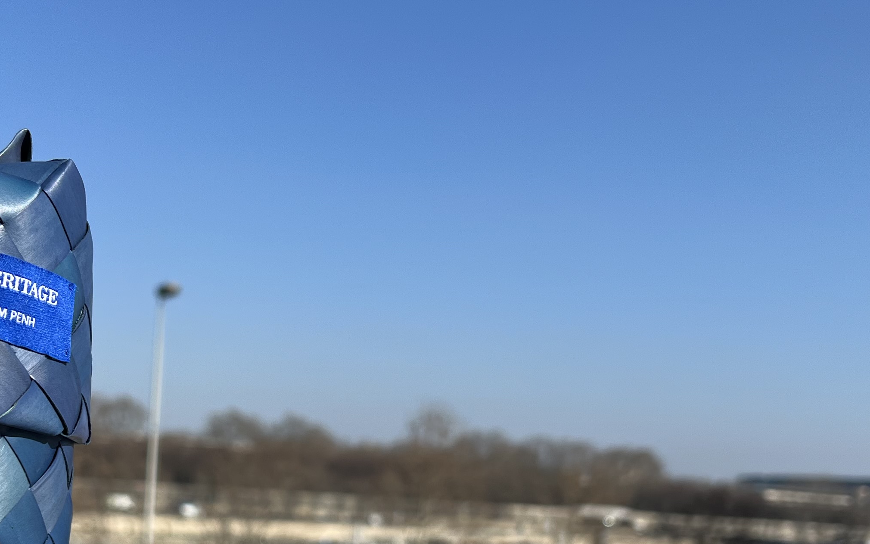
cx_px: 351
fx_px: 1304
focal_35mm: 55
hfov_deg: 36.8
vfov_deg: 22.9
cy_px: 493
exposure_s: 1/4831
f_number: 1.5
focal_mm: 5.7
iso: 50
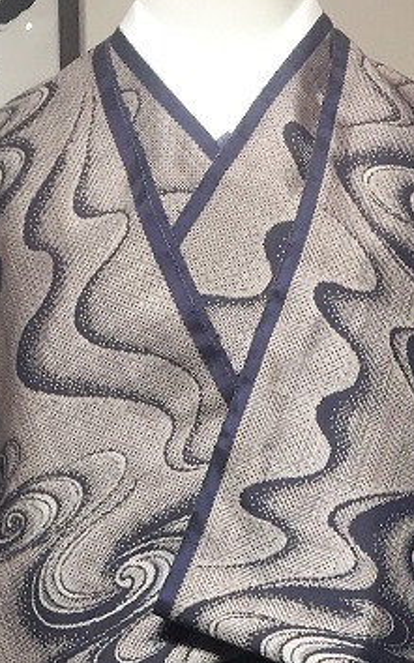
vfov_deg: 26.2
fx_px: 1337
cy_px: 688
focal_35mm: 74
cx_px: 197
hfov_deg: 17.6
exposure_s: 1/30
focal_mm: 4.15
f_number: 2.2
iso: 40
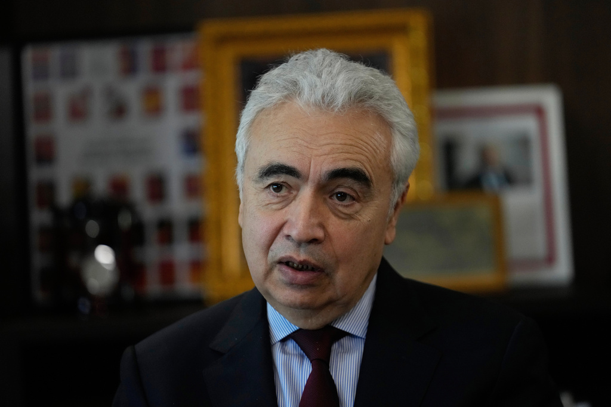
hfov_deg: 10.4
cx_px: 306
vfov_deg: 6.9
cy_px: 204
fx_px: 3359
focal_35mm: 198
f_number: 2.8
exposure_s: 1/1250
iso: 3200
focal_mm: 198
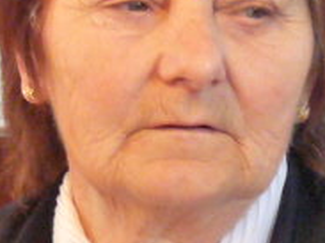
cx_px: 140
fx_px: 4072
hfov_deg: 4.6
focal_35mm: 434
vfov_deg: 3.4
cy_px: 59
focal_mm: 12.8
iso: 800
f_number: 3.4
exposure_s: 1/25
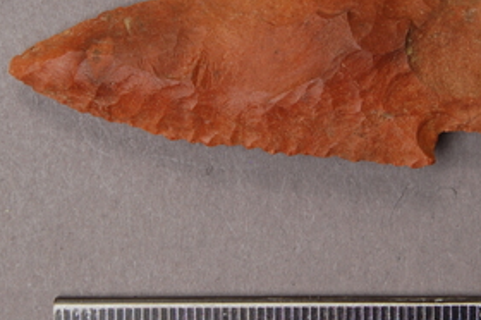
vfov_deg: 13.2
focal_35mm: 103
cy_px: 87
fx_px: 1374
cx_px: 277
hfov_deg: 19.8
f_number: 29
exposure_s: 1/1.6
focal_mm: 35
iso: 200
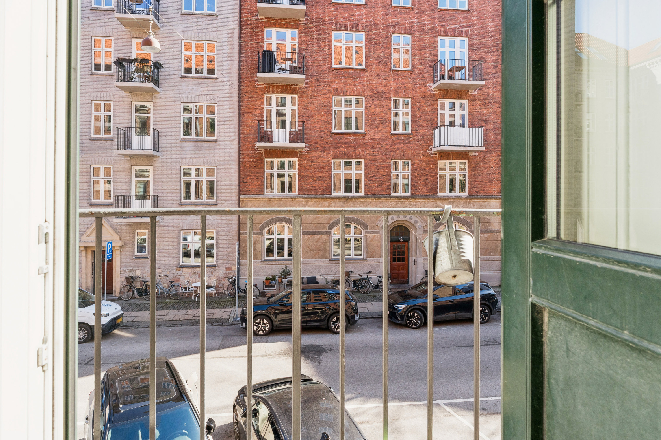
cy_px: 220
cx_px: 330
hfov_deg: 83.3
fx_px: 372
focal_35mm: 20
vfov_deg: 61.3
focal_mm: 13.5
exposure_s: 1/160
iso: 400
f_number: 7.1
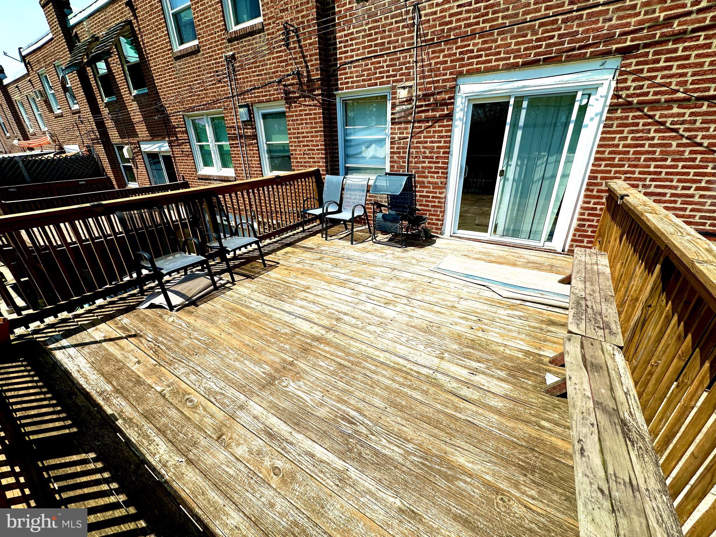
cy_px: 268
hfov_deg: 102.1
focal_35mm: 14
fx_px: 290
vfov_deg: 85.7
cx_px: 358
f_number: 2.2
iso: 40
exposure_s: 1/2882
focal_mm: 2.22
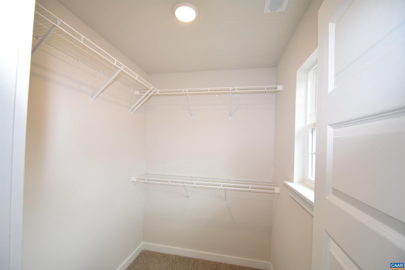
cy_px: 135
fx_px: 169
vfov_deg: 77.3
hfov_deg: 100.4
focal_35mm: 15
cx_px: 202
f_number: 4
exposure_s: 1/60
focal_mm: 10
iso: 200
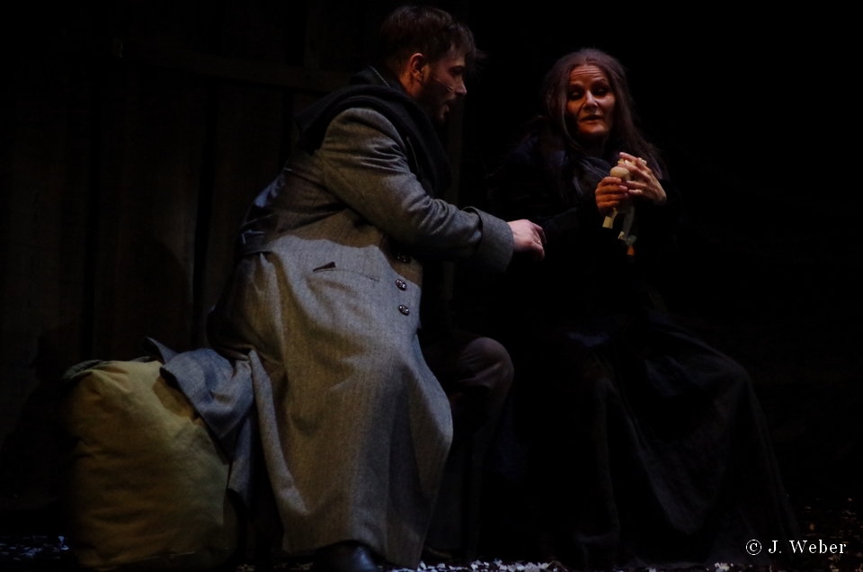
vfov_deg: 5.1
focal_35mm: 270
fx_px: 6460
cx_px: 432
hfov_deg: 7.6
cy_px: 286
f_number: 5.6
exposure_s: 1/100
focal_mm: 180
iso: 6400
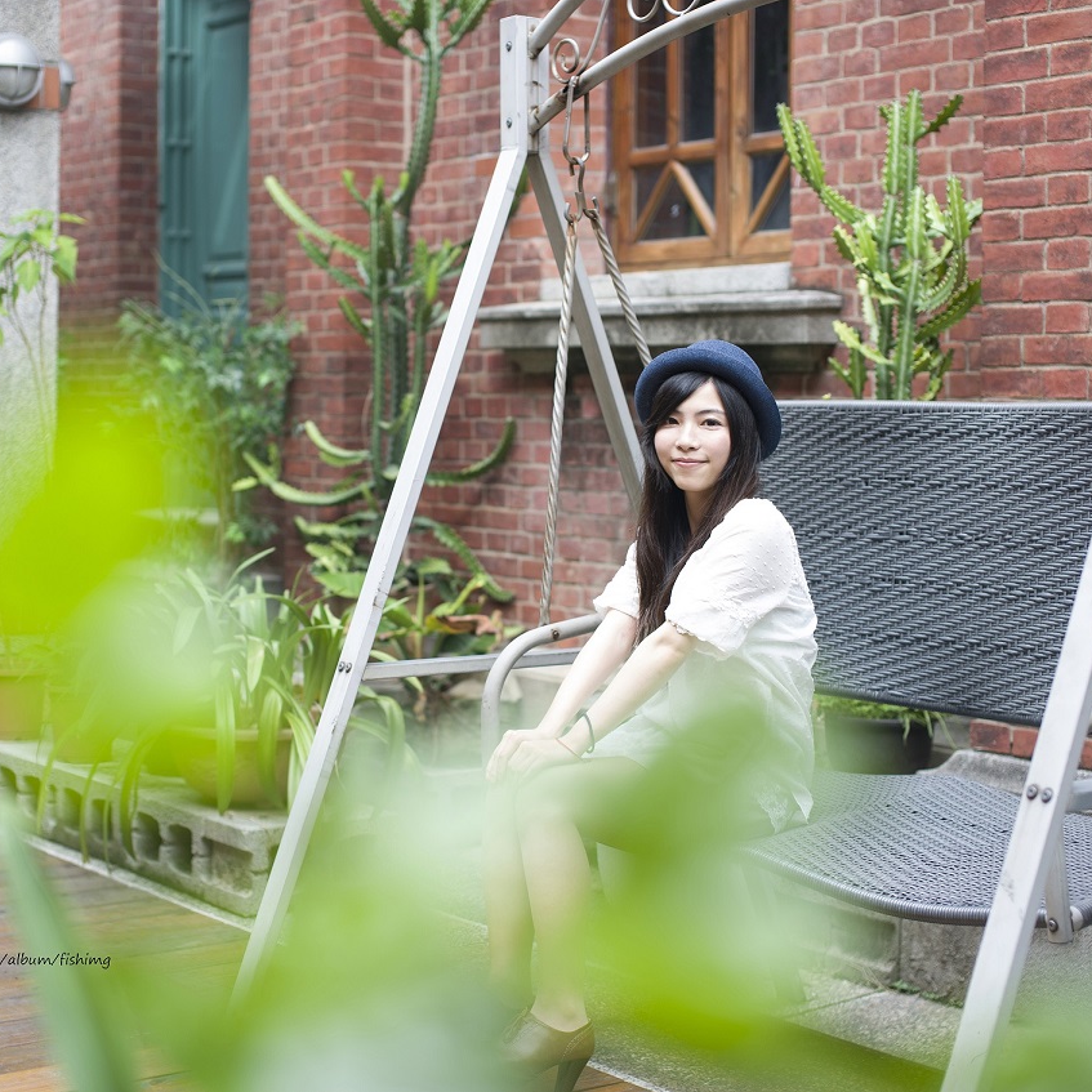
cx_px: 489
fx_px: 2284
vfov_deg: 26.9
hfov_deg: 26.9
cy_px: 545
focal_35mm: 64
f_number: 2.2
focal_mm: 50
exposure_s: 1/320
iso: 100
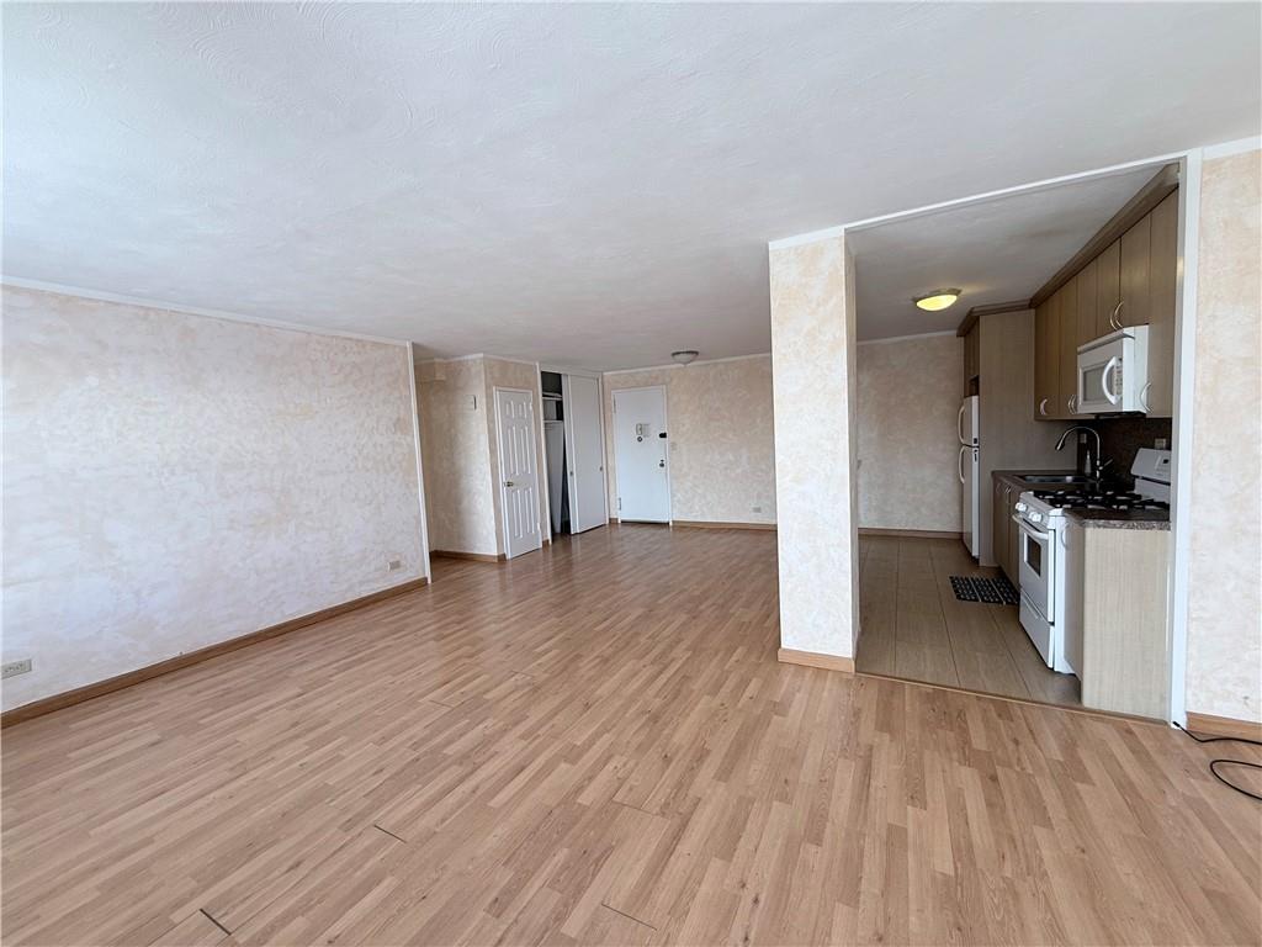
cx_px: 631
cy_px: 474
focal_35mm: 14
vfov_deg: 85.7
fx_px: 510
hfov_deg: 102.1
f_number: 2.2
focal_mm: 2.22
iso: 50
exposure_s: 1/99
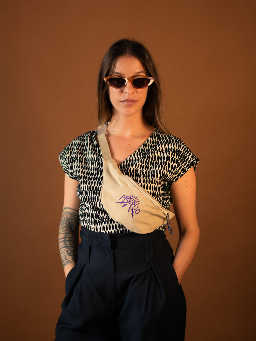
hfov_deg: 18.0
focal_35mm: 82
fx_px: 808
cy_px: 175
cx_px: 128
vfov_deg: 23.8
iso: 200
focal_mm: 50
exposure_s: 1/320
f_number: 1.8
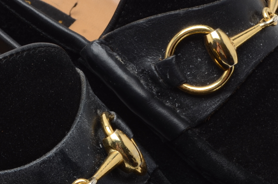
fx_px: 1489
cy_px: 114
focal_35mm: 193
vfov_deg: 7.1
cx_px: 117
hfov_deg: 10.7
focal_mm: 55
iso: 100
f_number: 18
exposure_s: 1/100
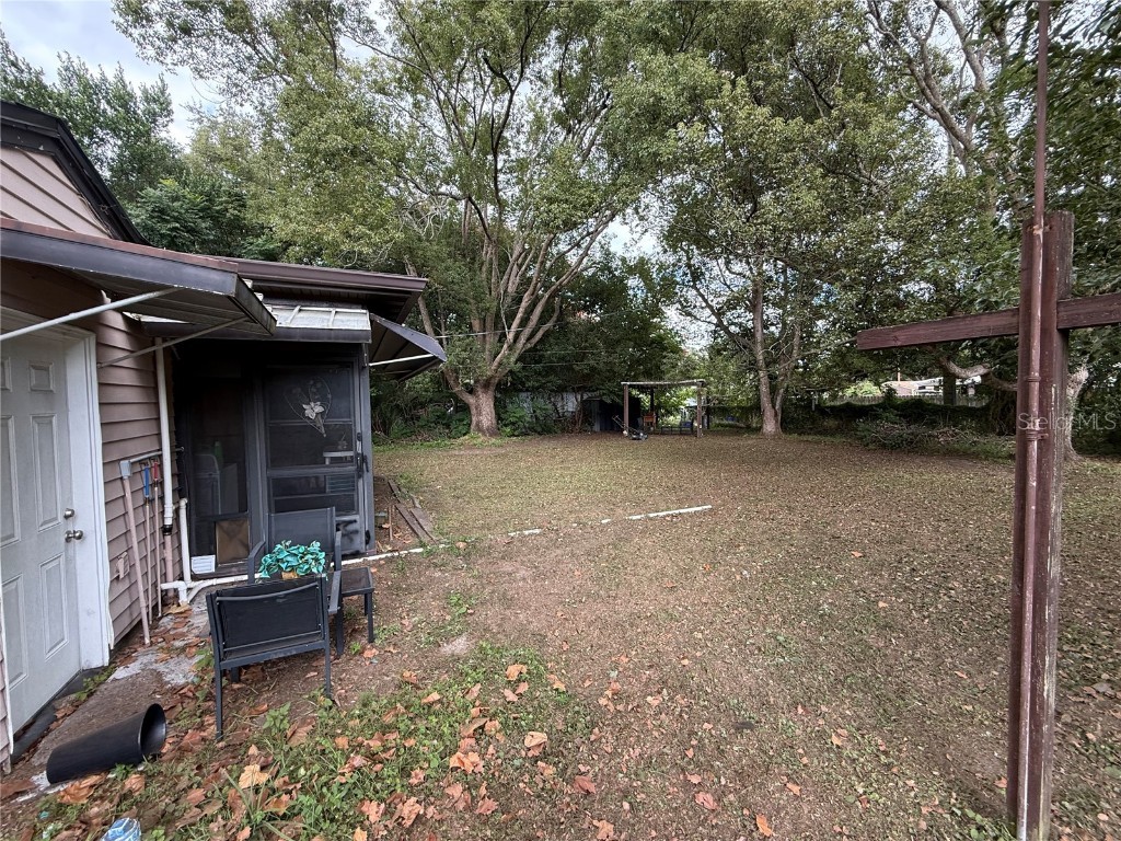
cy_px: 420
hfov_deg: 102.1
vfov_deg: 85.7
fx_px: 453
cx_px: 560
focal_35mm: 14
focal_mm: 2.22
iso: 64
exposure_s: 1/134
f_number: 2.2
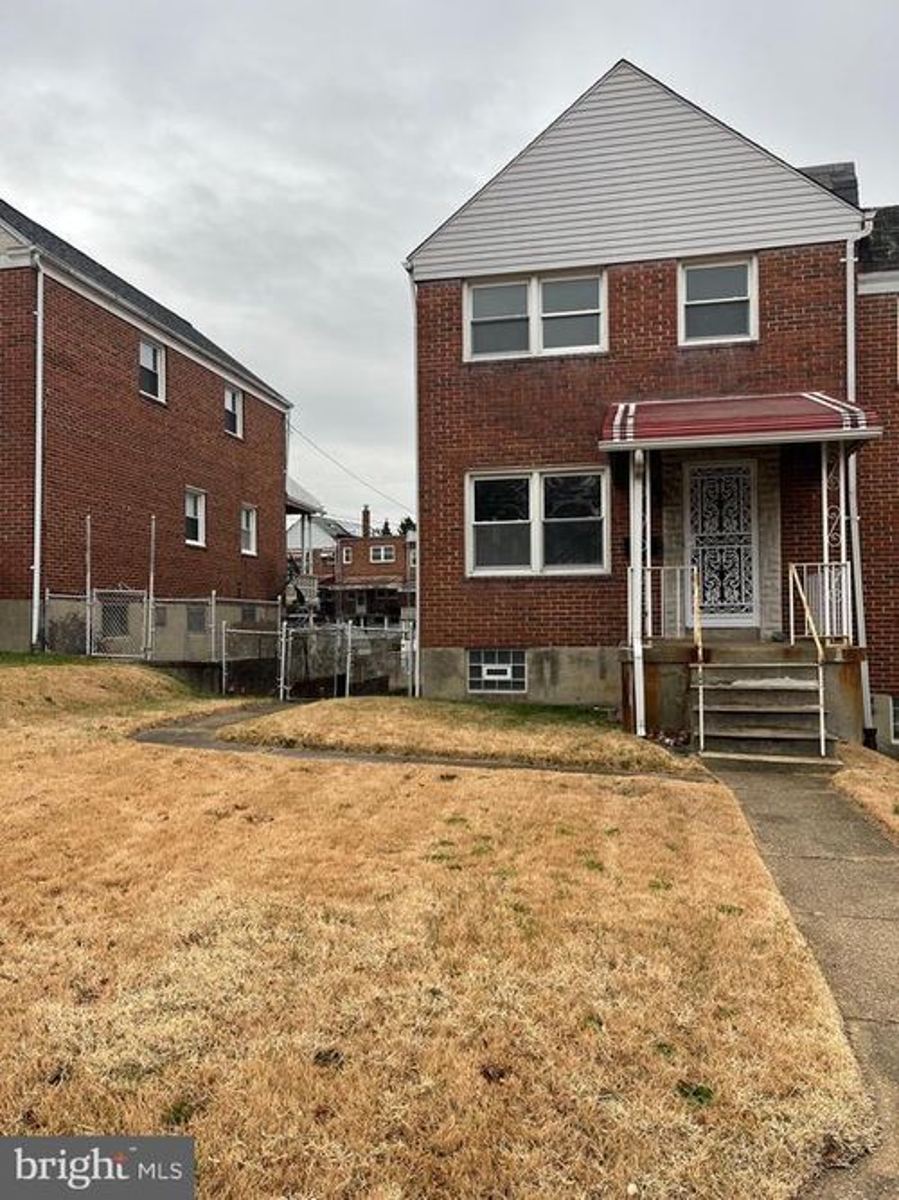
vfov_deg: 67.3
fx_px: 901
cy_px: 600
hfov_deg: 53.0
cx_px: 450
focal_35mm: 26
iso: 50
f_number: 1.6
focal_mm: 5.1
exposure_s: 1/390
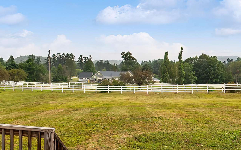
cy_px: 75
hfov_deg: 51.5
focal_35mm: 37
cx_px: 75
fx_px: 243
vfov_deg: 34.4
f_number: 10
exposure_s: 1/1250
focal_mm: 10
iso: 400
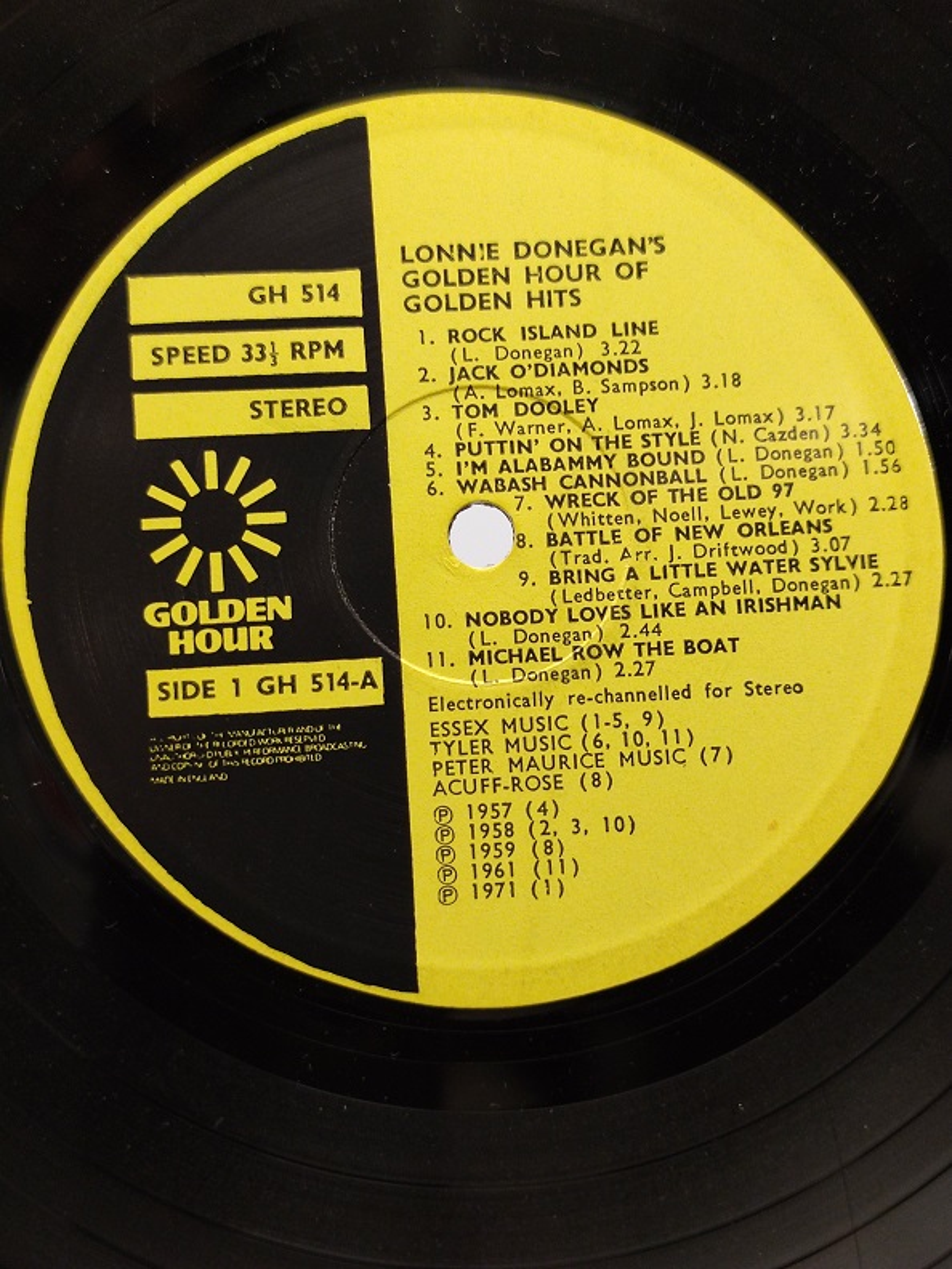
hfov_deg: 30.3
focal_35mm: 48
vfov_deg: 39.7
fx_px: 1760
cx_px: 476
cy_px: 634
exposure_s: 1/60
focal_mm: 6.72
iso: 513
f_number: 1.69
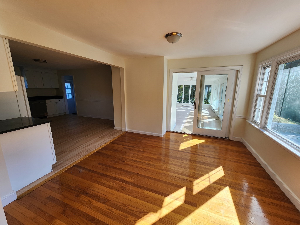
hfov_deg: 106.2
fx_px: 113
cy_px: 112
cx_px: 150
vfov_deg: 89.9
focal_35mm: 13
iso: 50
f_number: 2.2
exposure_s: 1/155
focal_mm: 2.2
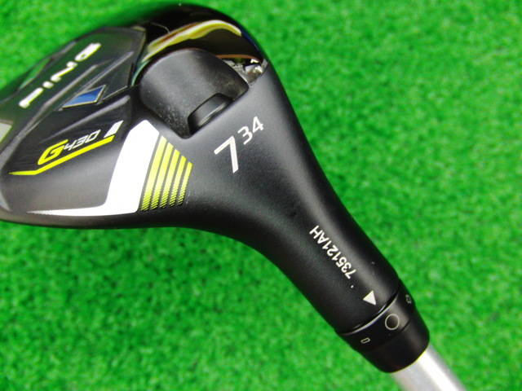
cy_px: 196
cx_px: 261
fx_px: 558
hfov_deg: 50.1
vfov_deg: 38.7
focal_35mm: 37
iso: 400
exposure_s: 1/20
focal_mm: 6.42
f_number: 3.6
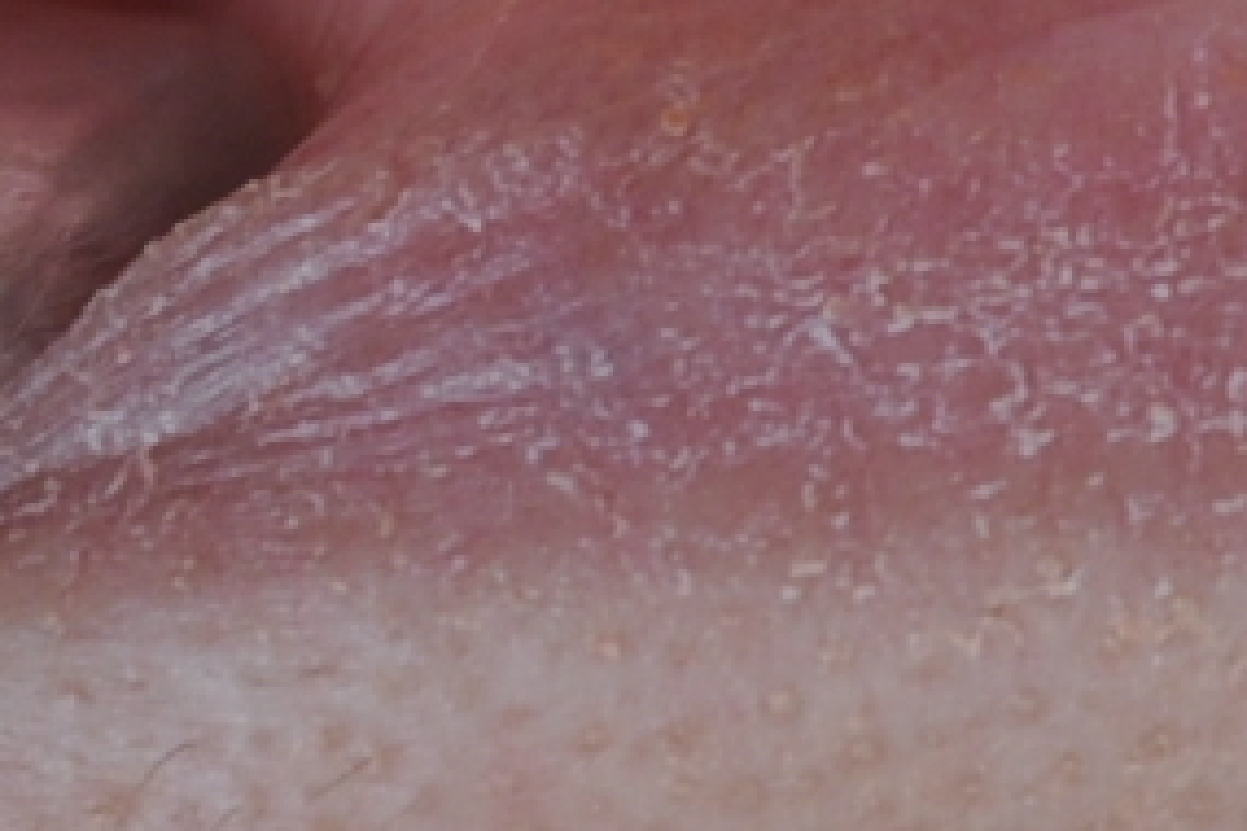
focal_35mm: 676
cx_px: 1208
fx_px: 23414
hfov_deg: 3.0
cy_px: -1400
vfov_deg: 2.0
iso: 200
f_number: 14
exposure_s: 1/125
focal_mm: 60
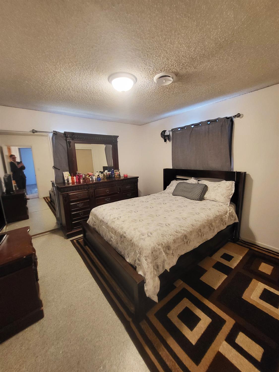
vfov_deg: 106.2
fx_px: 140
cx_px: 140
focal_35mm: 13
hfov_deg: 89.9
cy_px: 186
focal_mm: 1.74
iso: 400
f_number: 2.2
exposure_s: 1/40
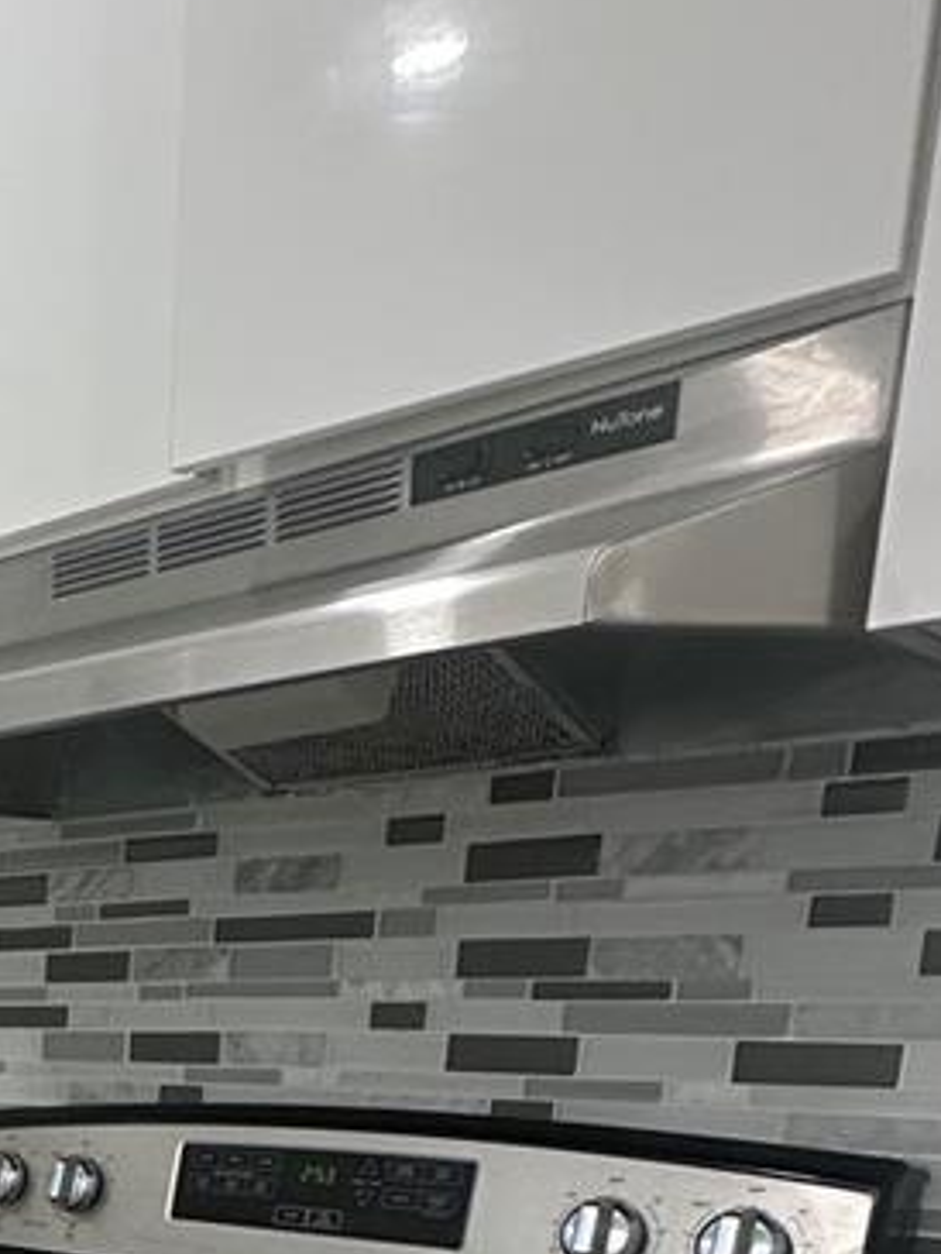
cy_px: 1347
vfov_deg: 35.8
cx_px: -436
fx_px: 1666
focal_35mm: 46
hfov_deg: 24.9
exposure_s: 1/120
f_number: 2.2
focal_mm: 2.22
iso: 200
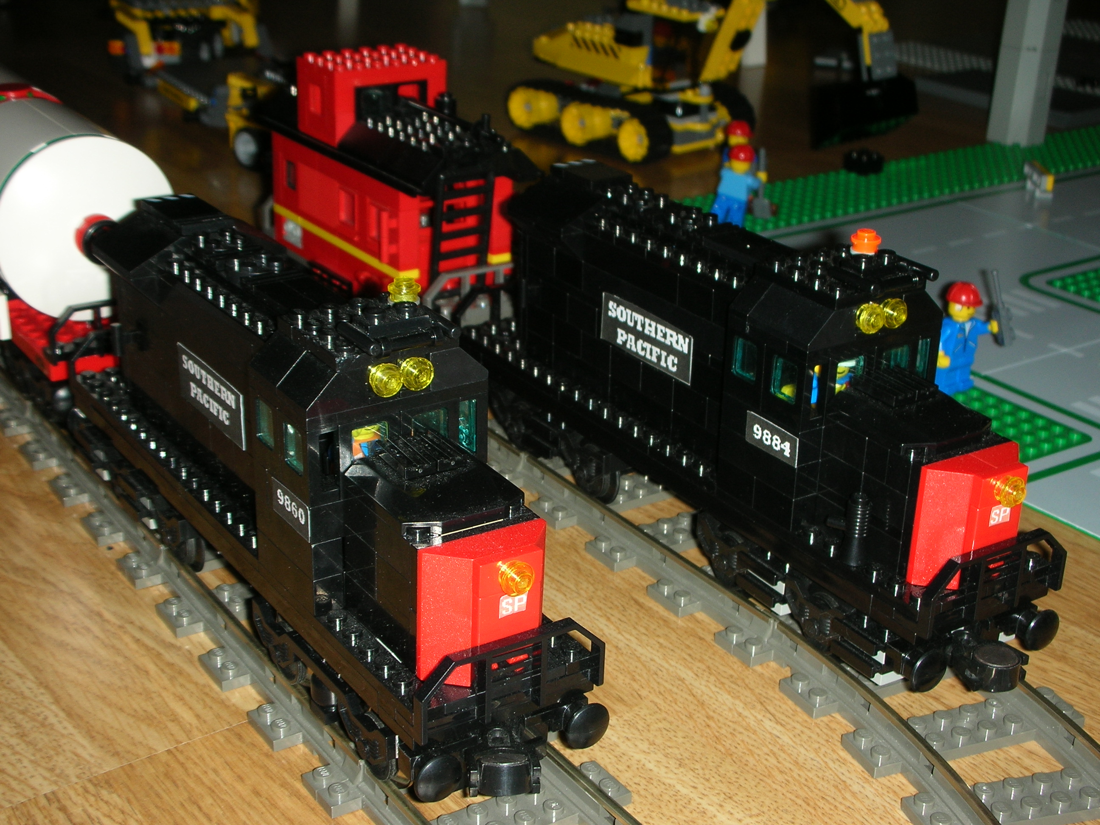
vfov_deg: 27.5
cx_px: 550
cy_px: 412
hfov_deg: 36.2
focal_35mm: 53
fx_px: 1684
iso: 50
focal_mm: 8.8
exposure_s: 1/60.1
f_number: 3.7
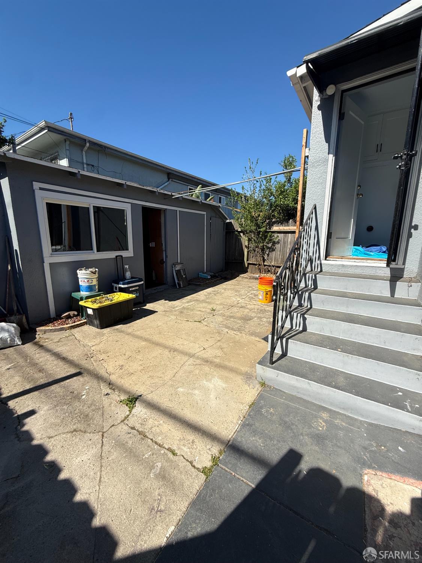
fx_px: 228
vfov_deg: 102.1
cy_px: 282
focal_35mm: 14
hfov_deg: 85.7
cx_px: 211
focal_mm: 2.22
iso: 50
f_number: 2.2
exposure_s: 1/1795
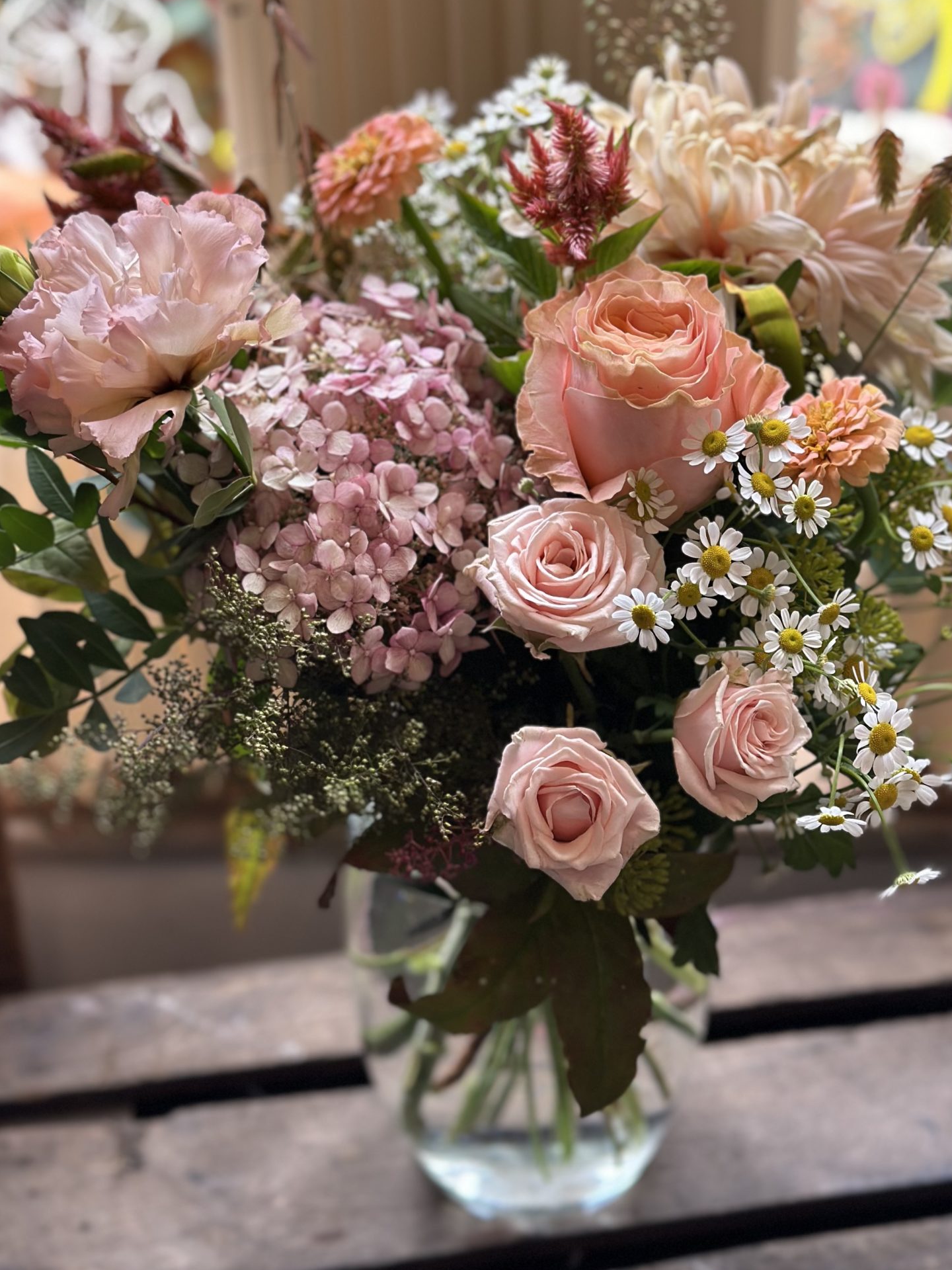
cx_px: 528
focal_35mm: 64
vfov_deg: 30.1
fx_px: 2347
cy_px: 430
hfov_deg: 22.9
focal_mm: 6.86
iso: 80
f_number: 1.78
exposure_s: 1/121
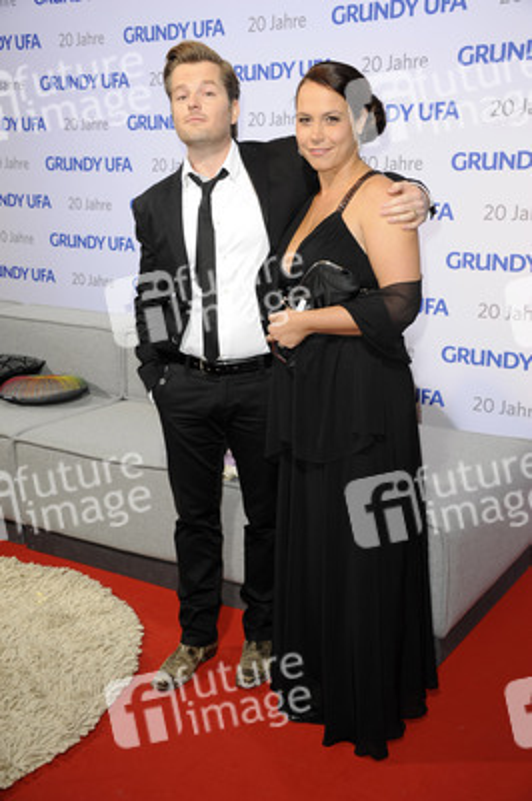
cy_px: 400
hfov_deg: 29.8
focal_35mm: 45
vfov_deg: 43.6
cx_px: 266
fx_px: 999
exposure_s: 1/125
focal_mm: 45
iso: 640
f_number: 6.3
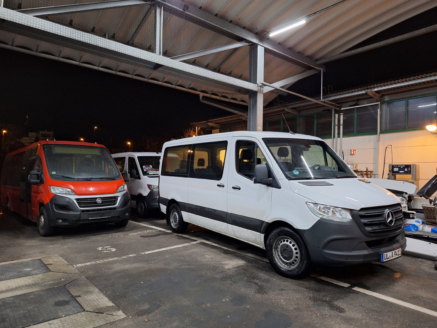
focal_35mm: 23
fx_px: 290
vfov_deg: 58.9
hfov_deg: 73.9
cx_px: 218
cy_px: 164
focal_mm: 5.54
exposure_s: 1/25
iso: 320
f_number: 1.8
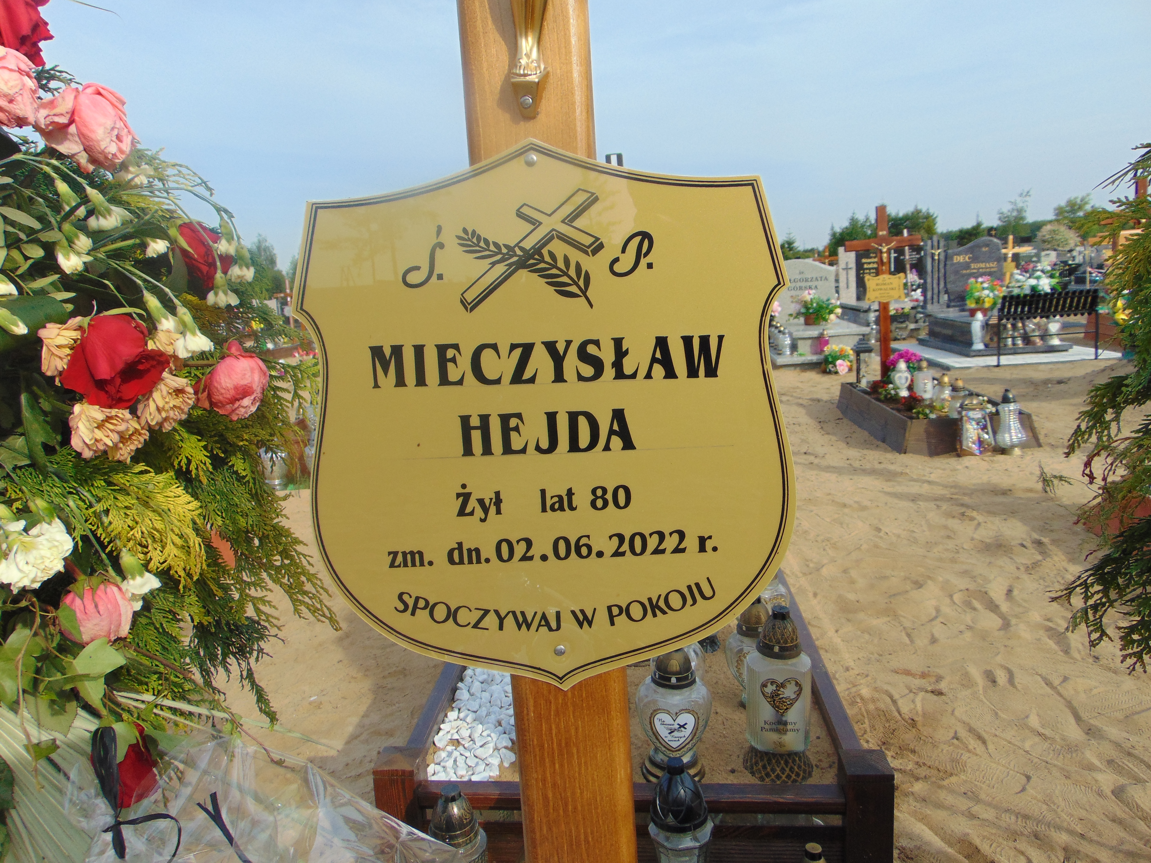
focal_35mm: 25
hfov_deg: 69.4
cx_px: 576
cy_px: 432
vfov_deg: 54.9
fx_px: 831
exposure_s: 1/160
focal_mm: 4.5
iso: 80
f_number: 7.7
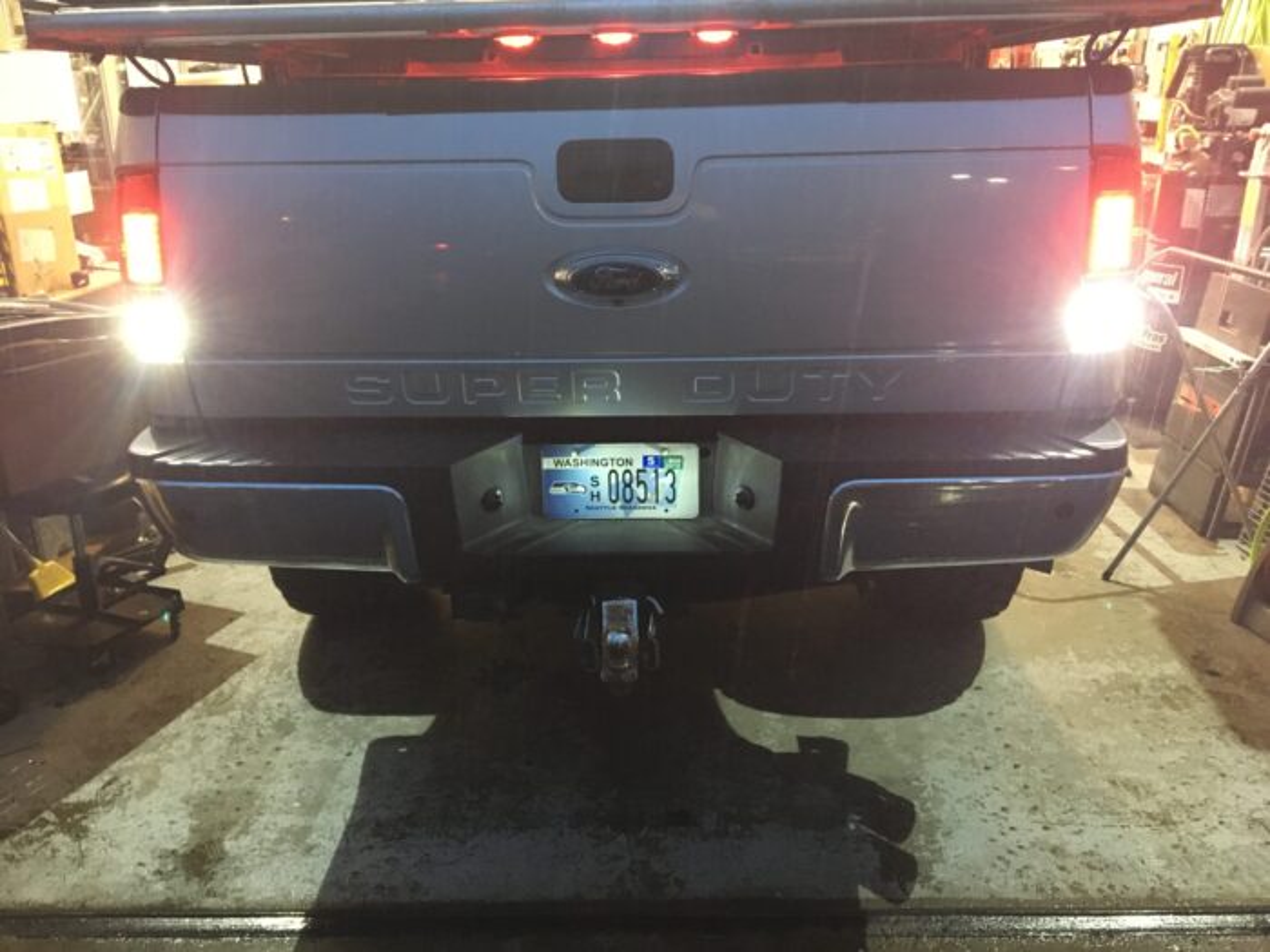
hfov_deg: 61.7
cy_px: 476
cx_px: 635
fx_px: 1064
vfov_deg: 48.2
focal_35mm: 29
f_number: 2.2
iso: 250
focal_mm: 4.15
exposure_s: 1/15
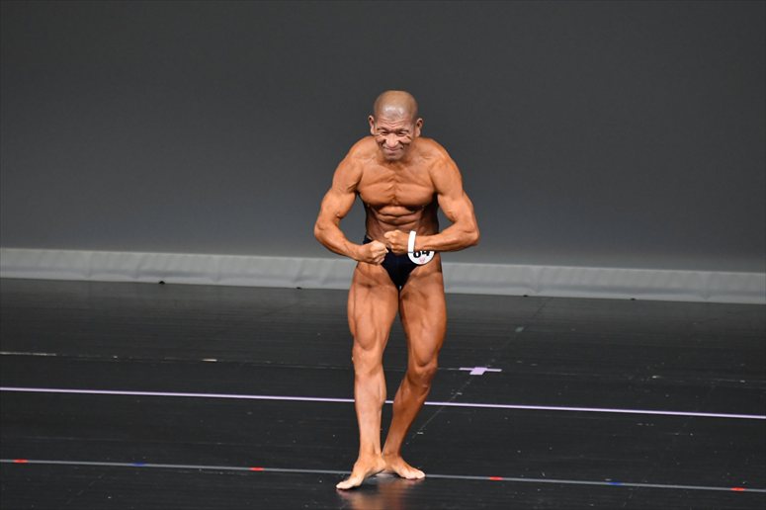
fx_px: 7975
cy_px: 255
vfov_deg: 3.7
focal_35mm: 375
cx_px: 383
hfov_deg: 5.5
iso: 4000
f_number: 5.6
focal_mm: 250
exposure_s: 1/400
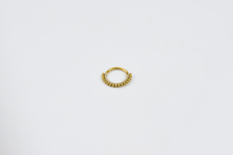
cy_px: 78
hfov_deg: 13.1
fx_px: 1016
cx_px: 116
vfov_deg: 8.7
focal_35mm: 157
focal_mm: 105
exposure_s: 1/100
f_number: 7.1
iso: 200
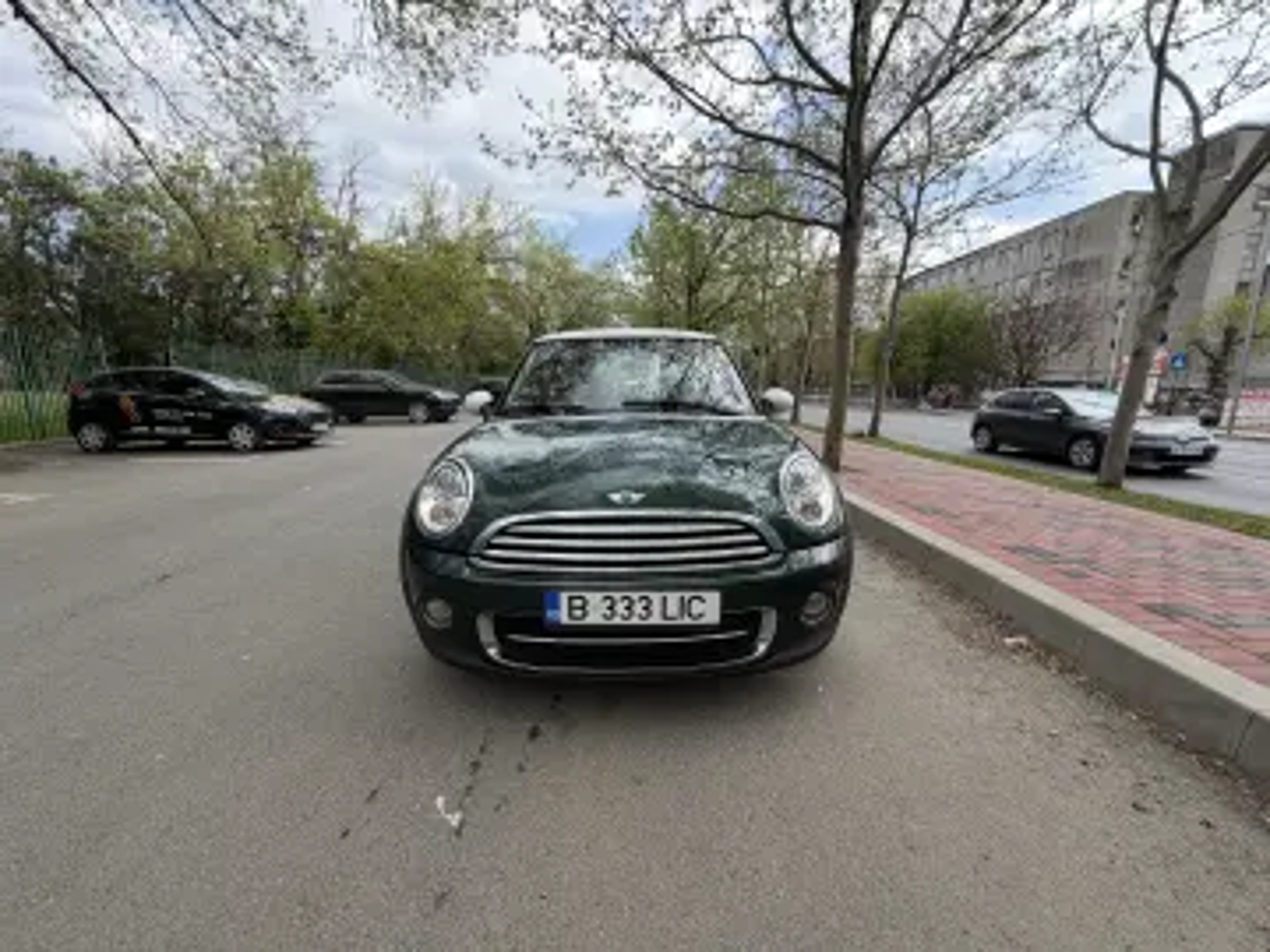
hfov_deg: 102.1
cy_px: 476
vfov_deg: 85.7
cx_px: 635
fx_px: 514
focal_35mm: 14
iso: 40
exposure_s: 1/770
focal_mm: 2.22
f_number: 2.2
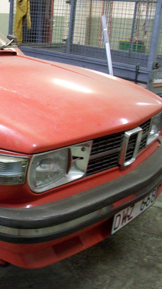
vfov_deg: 41.3
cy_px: 145
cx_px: 13
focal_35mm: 50
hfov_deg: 23.3
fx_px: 382
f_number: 2.8
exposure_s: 1/8
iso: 194
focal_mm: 5.7
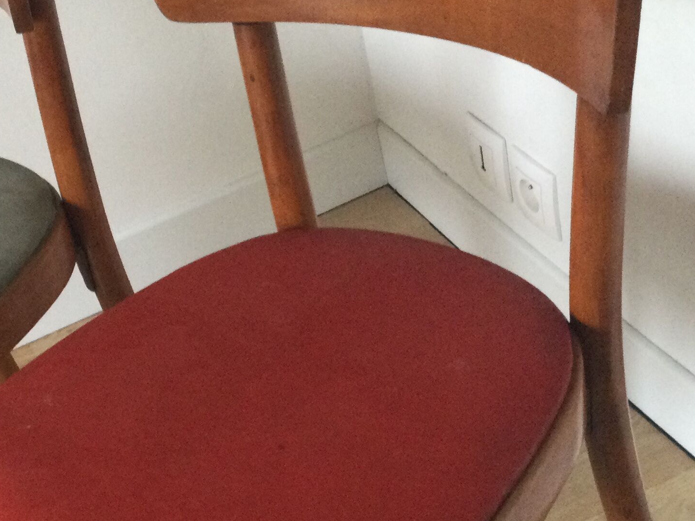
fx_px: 1406
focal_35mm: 70
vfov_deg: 21.0
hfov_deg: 27.5
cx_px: 210
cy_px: 300
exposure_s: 1/33
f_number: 2.4
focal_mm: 3.3
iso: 200
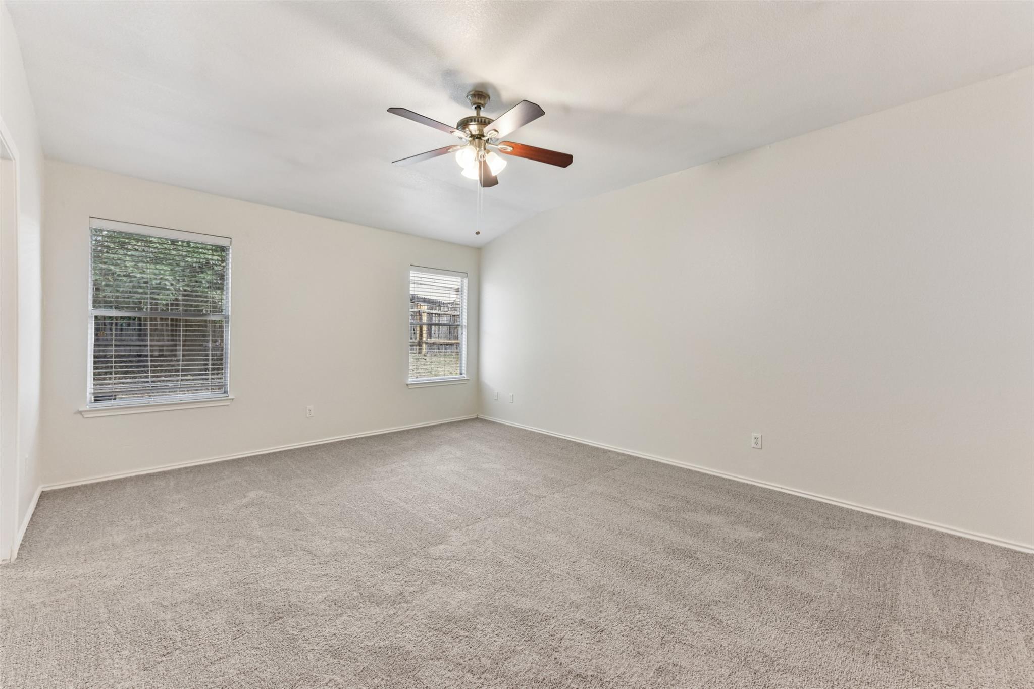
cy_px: 344
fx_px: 402
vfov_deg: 81.2
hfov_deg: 104.3
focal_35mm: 14
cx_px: 517
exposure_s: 1/50
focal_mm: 14
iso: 800
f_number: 8
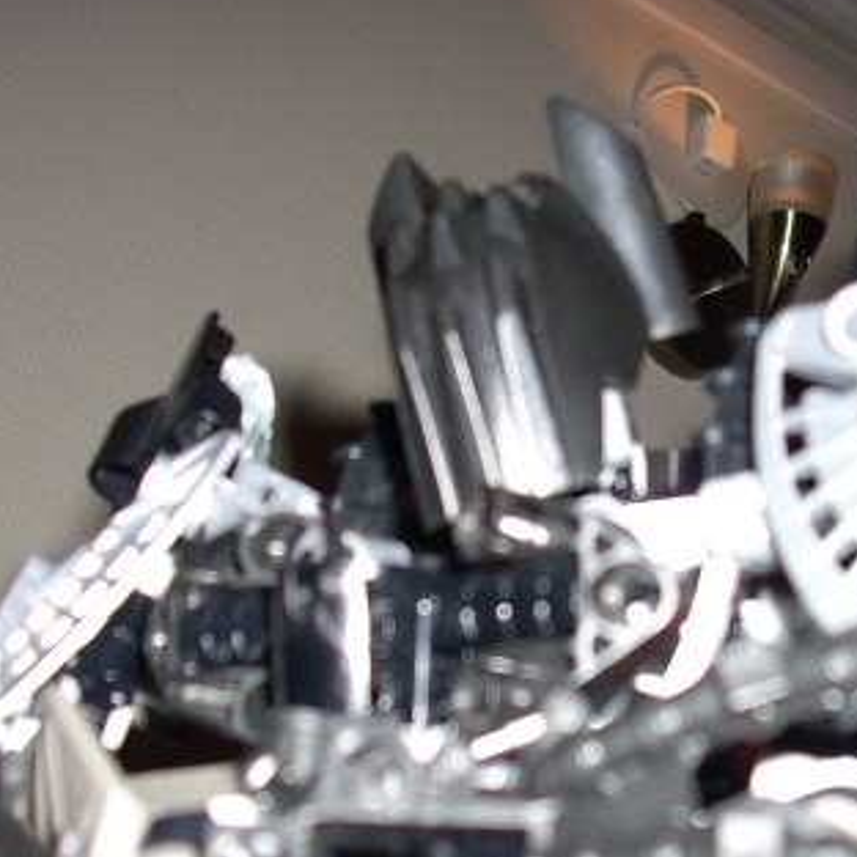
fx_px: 1877
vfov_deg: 25.6
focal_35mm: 67
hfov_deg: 25.6
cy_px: 571
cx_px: 569
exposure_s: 1/60
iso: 64
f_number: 2.8
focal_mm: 6.2
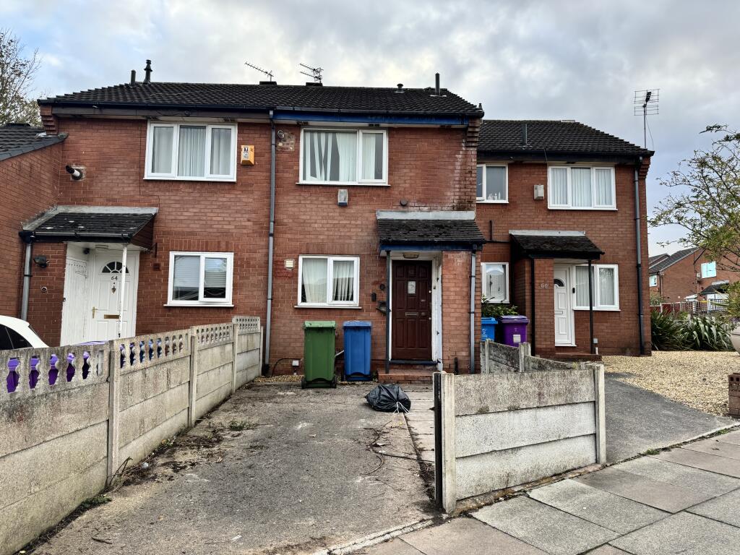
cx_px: 370
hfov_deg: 71.6
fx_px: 513
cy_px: 278
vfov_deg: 56.8
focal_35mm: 24
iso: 64
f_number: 1.78
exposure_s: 1/264
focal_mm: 6.76
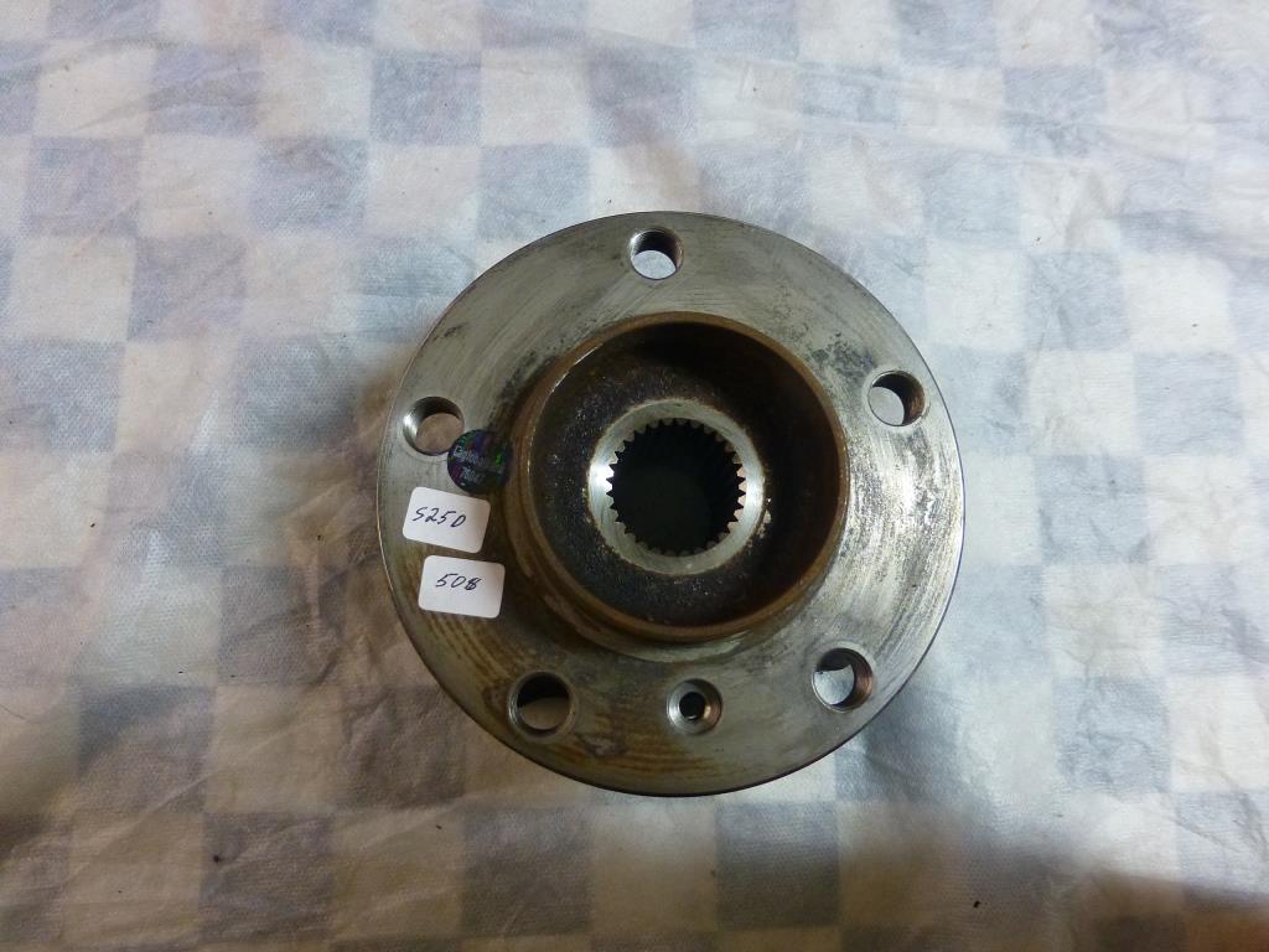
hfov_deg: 71.6
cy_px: 476
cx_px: 634
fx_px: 880
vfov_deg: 56.8
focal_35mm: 24
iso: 400
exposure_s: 1/50
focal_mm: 4.3
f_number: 3.3
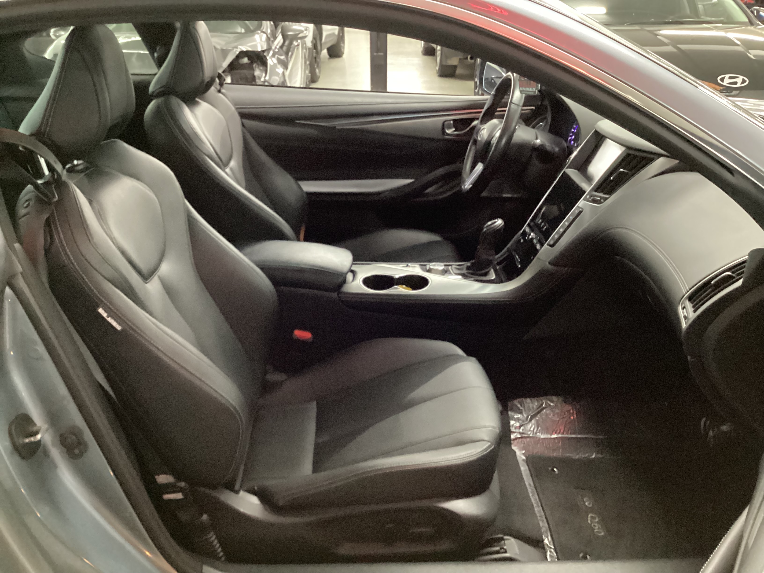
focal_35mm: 31
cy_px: 286
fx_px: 684
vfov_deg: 45.4
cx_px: 382
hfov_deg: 58.4
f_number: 2.4
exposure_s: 1/24
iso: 800
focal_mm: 3.3
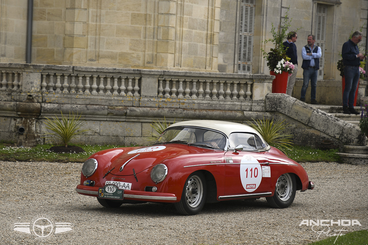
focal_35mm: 120
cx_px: 184
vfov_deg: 11.4
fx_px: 1226
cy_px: 122
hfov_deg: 17.1
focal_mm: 80
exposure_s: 1/320
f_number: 4.5
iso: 100
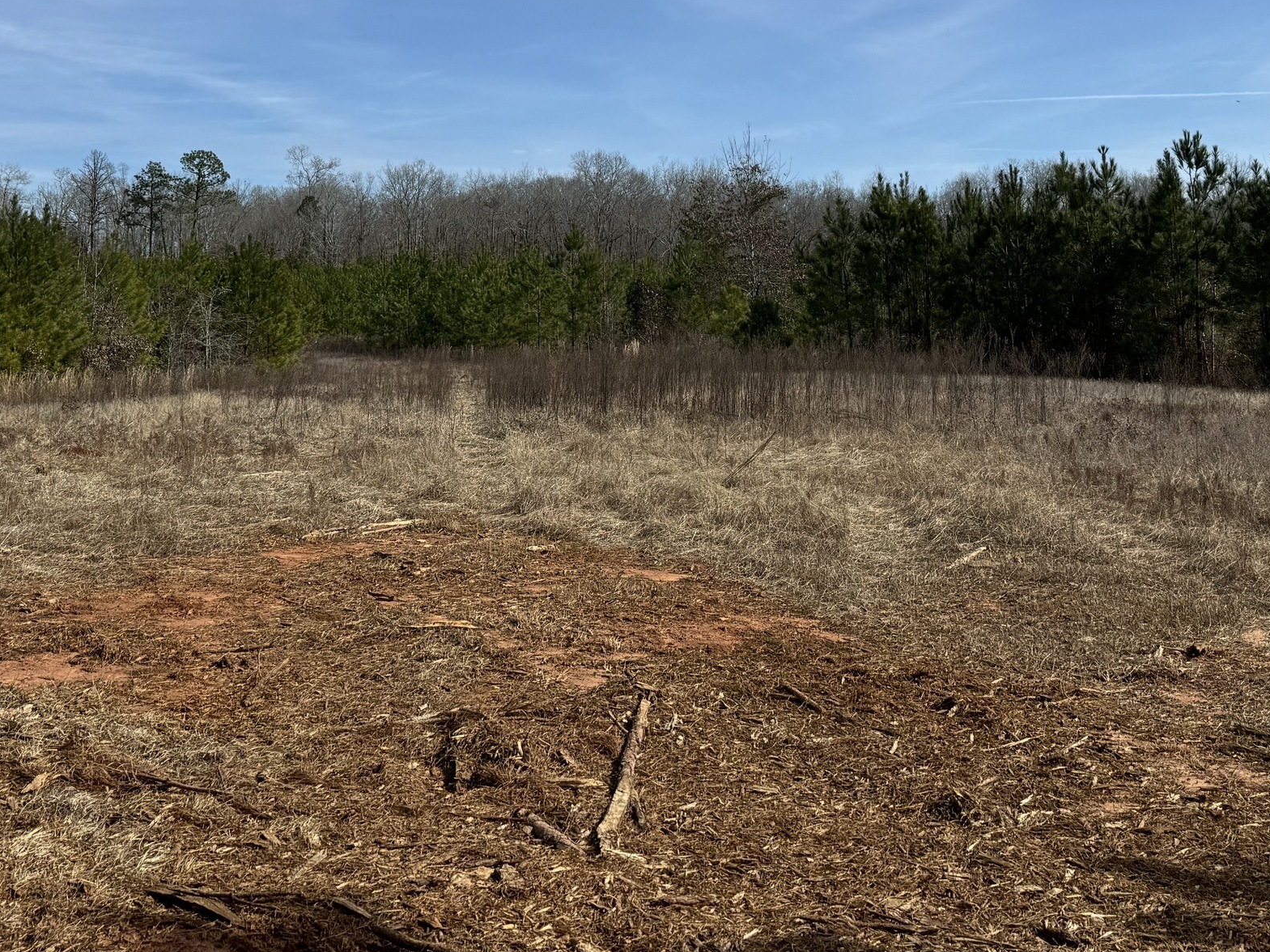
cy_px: 87
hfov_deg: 40.4
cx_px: 684
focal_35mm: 47
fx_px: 1724
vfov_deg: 29.5
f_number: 1.78
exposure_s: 1/6410
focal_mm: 6.76
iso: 80
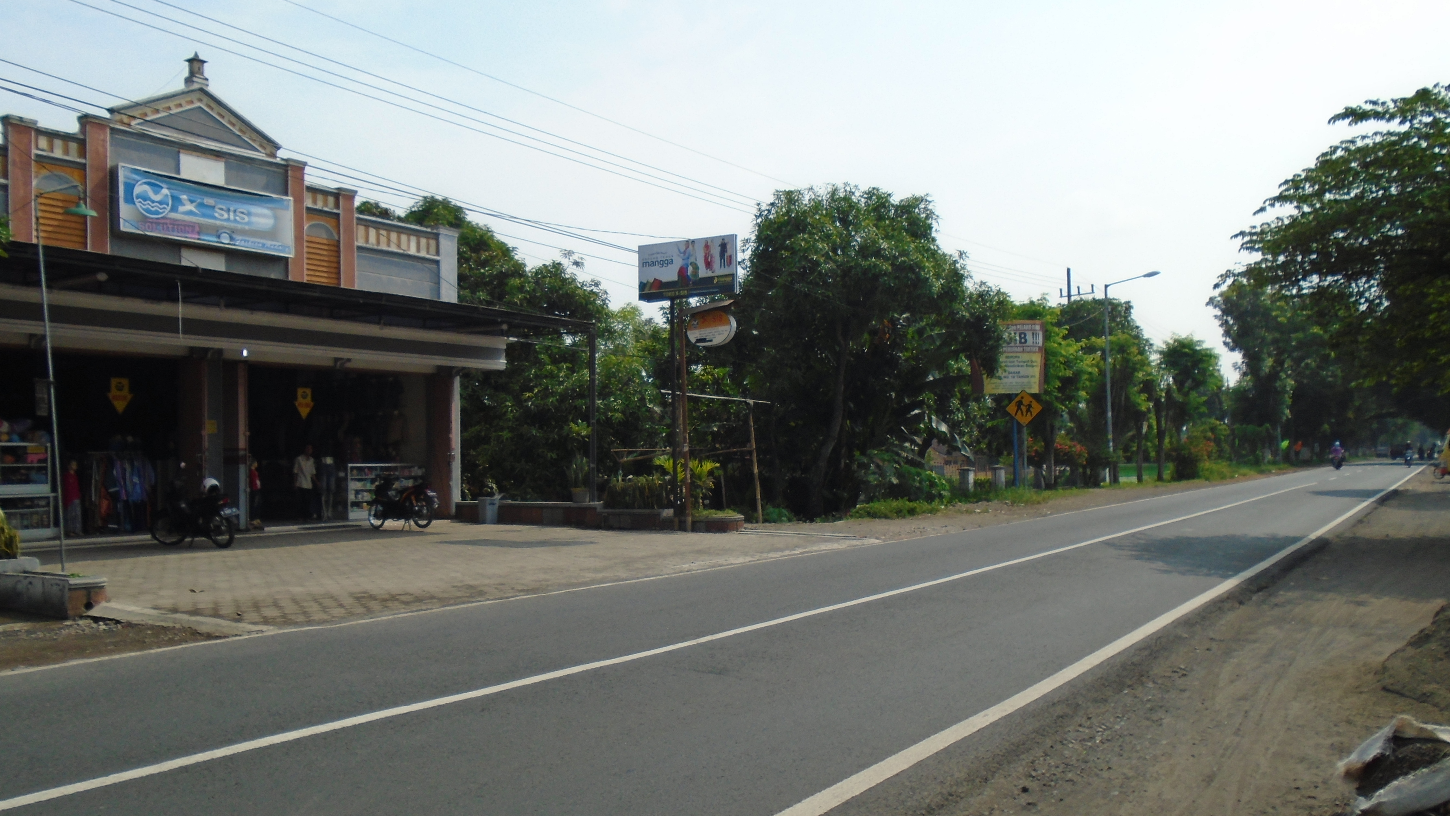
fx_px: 1115
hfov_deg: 66.1
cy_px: 443
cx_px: 719
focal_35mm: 29
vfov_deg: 40.1
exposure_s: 1/250
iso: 100
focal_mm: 4.6
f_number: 8
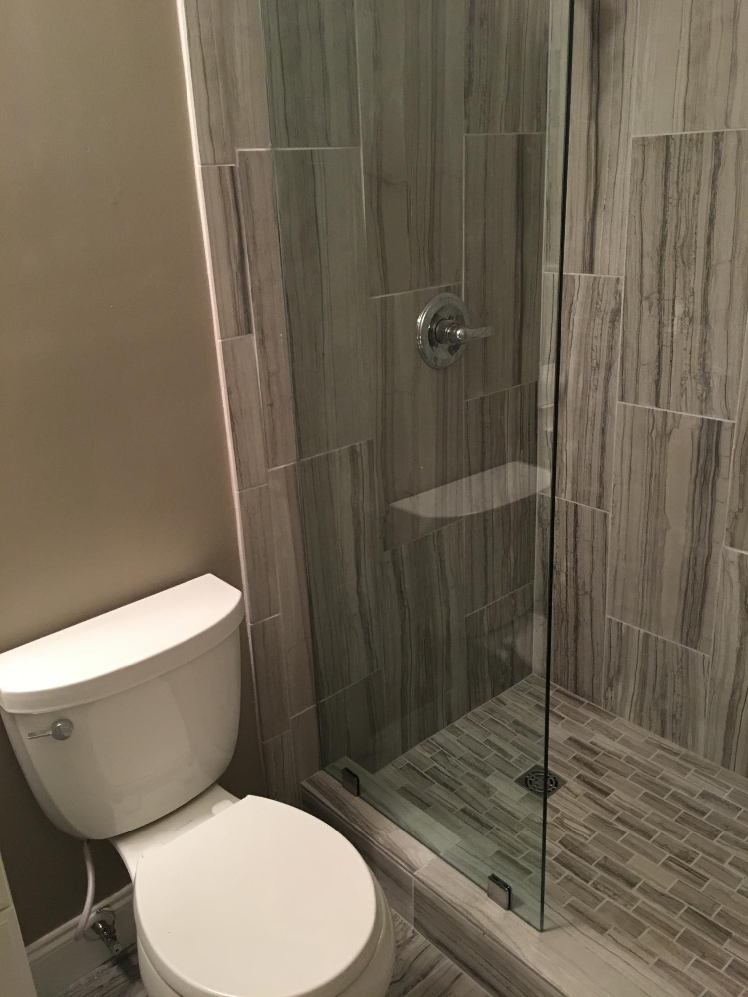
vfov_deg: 61.7
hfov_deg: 48.2
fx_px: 836
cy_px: 498
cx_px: 374
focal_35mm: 29
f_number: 2.2
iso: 100
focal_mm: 4.15
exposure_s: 1/10
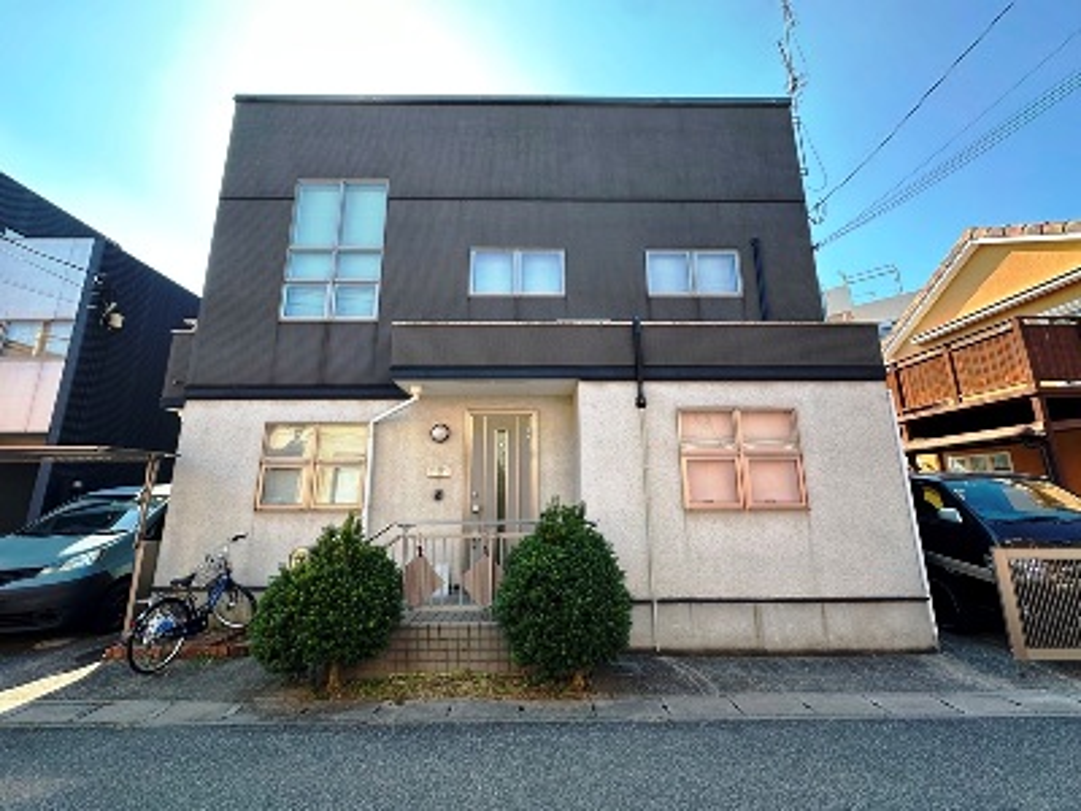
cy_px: 406
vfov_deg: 85.7
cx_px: 540
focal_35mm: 14
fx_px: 437
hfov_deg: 102.1
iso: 40
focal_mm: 2.22
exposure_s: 1/290
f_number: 2.2
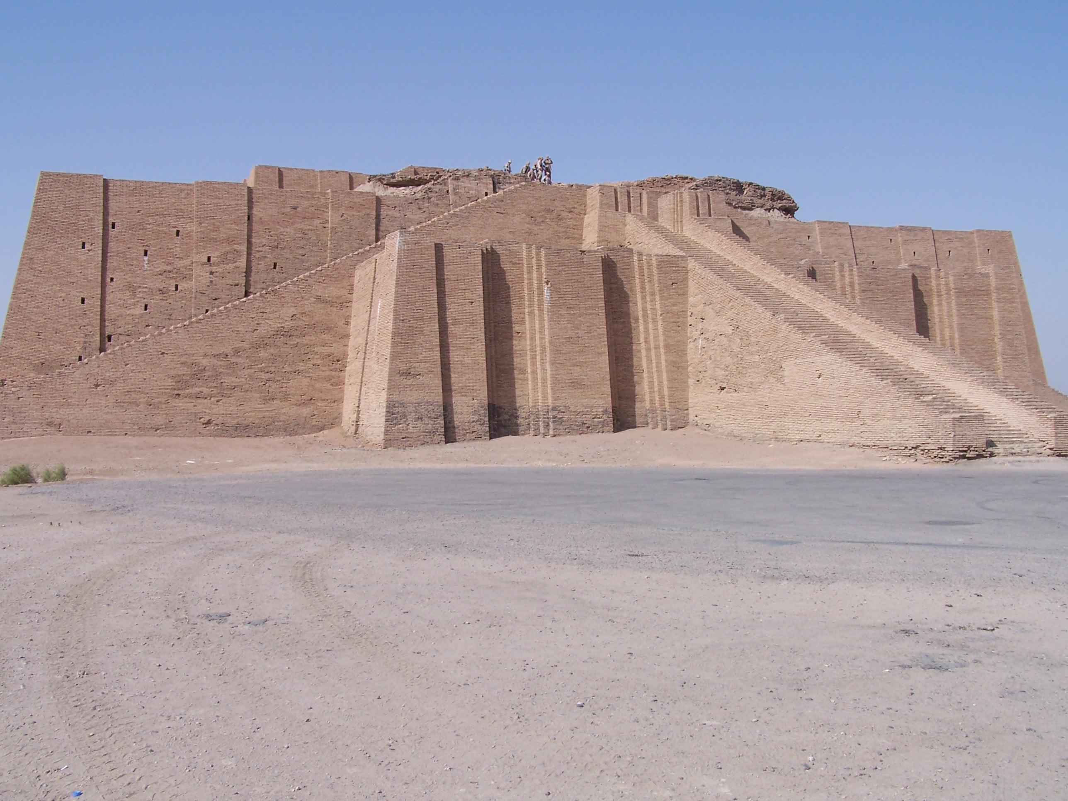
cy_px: 400
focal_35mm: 38
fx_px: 1172
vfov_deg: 37.7
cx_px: 534
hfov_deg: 49.0
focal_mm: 6.3
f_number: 5.6
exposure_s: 1/640
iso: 80
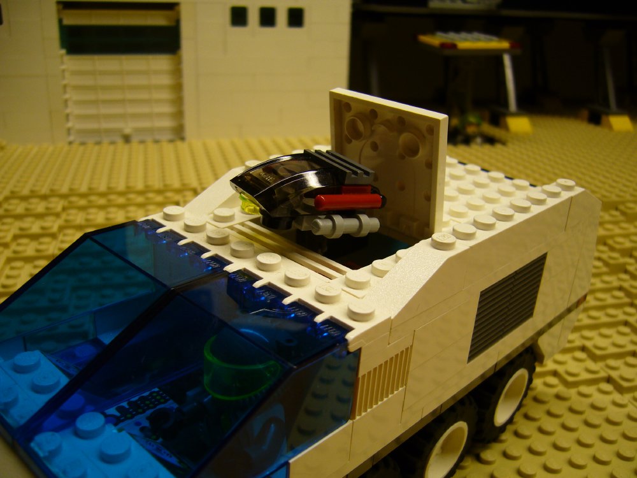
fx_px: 644
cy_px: 239
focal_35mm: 35
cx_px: 318
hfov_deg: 52.6
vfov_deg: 40.7
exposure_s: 1/50
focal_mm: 5.8
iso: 100
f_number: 2.8
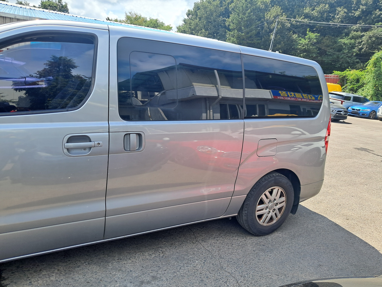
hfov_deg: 65.3
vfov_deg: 51.4
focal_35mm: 27
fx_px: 298
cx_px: 191
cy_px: 144
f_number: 1.8
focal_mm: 4
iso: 50
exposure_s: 1/380
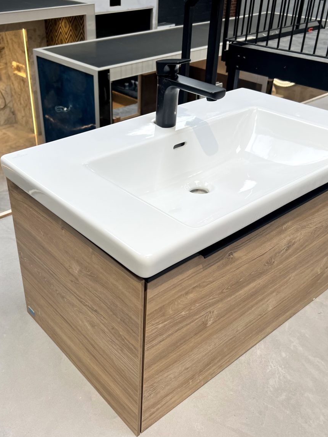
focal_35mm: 35
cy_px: 218
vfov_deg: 52.6
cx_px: 128
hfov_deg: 40.5
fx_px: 442
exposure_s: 1/227
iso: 40
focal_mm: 5.7
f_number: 1.5
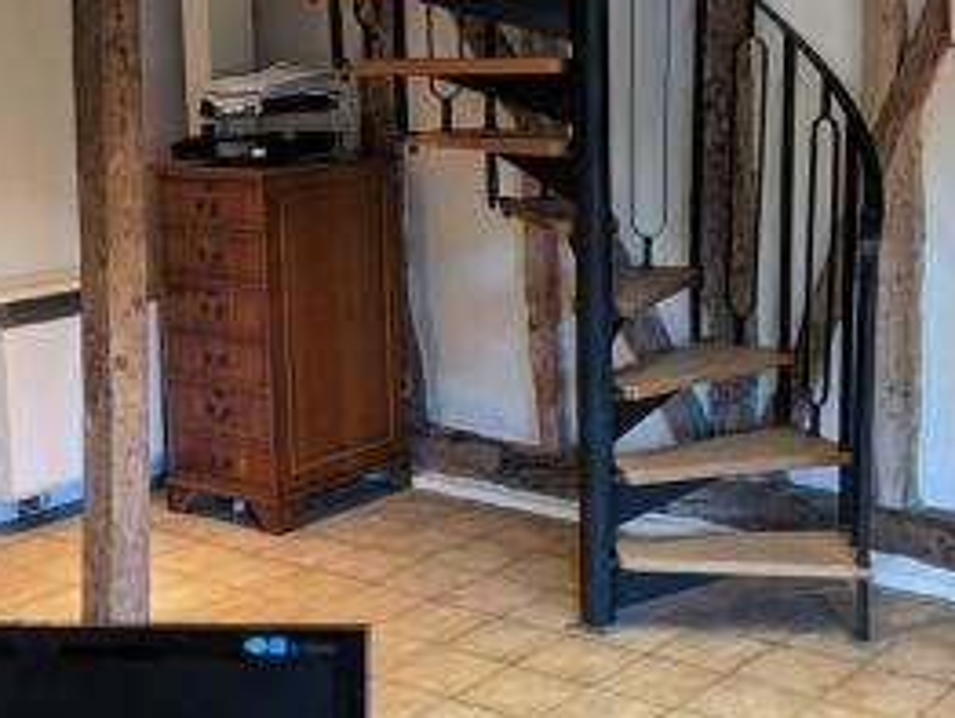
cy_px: 242
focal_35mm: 60
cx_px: 574
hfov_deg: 32.1
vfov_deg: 24.3
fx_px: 1657
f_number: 1.73
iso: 248
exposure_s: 1/25
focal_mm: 4.38
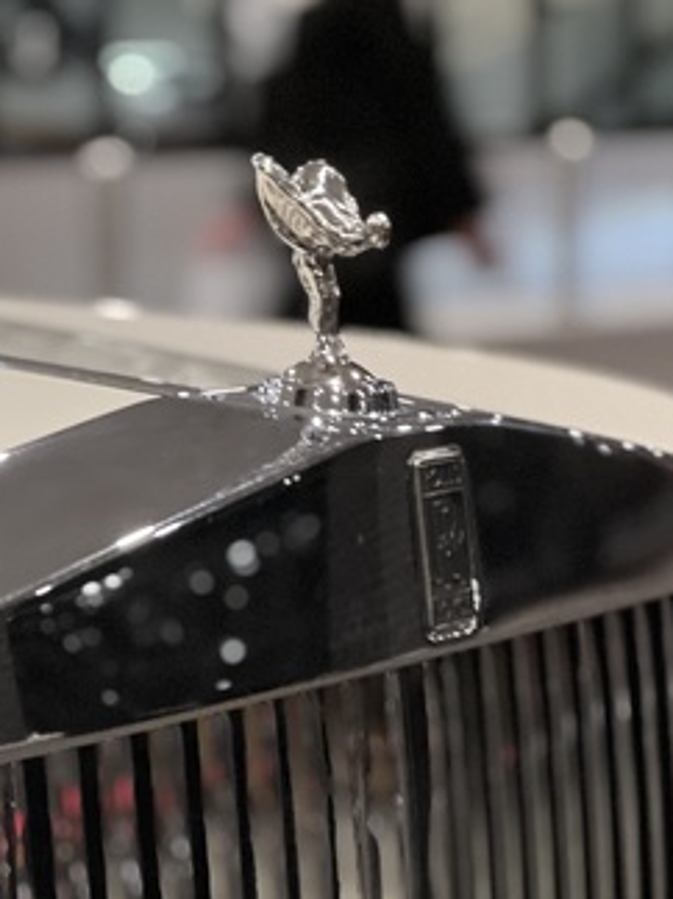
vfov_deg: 13.7
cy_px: 824
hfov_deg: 10.3
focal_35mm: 143
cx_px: 95
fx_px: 3709
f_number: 2.8
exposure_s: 1/15
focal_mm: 9
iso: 640
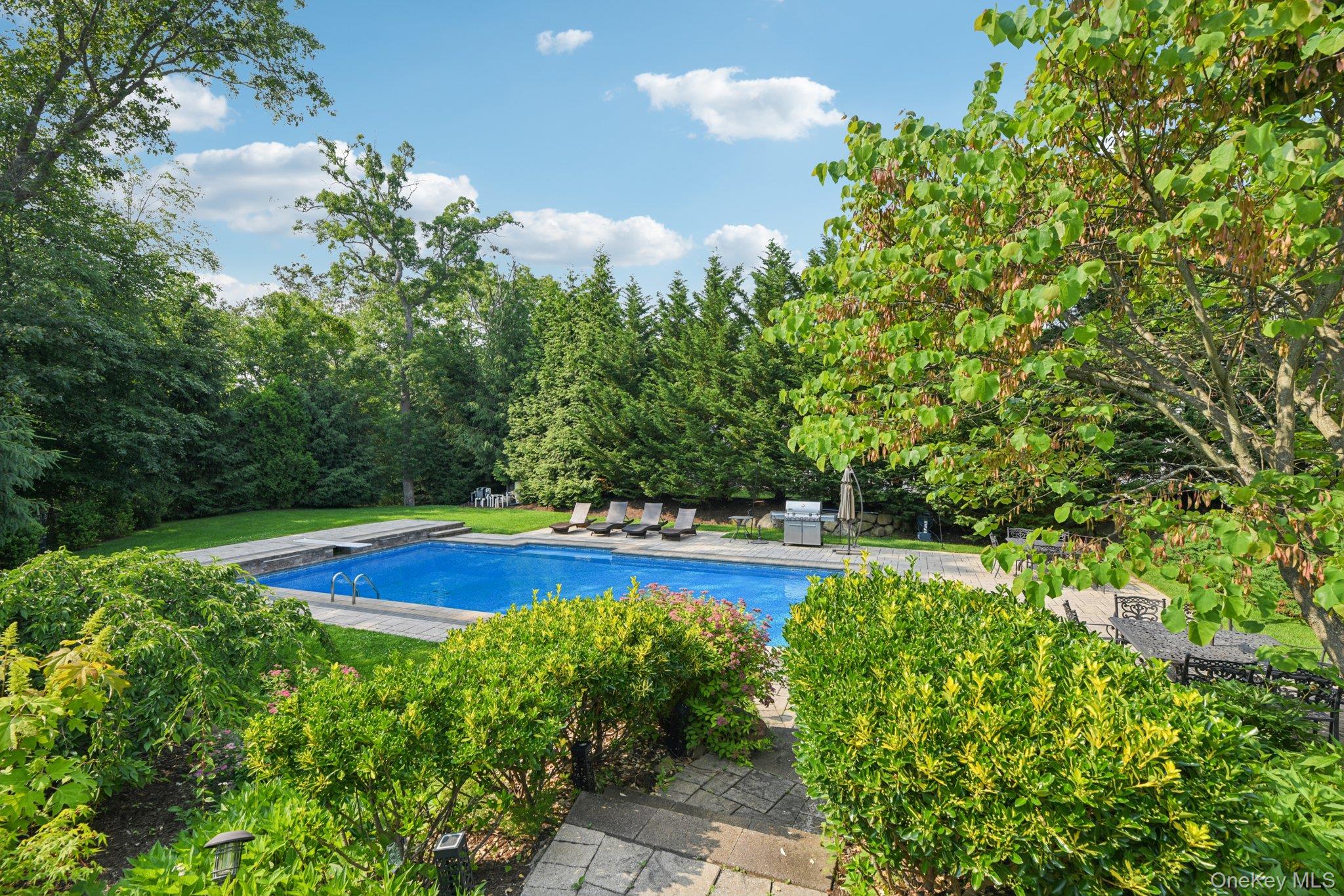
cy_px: 448
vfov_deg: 70.4
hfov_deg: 93.3
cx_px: 672
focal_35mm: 17
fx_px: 635
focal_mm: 17
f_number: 8
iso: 200
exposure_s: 1/160
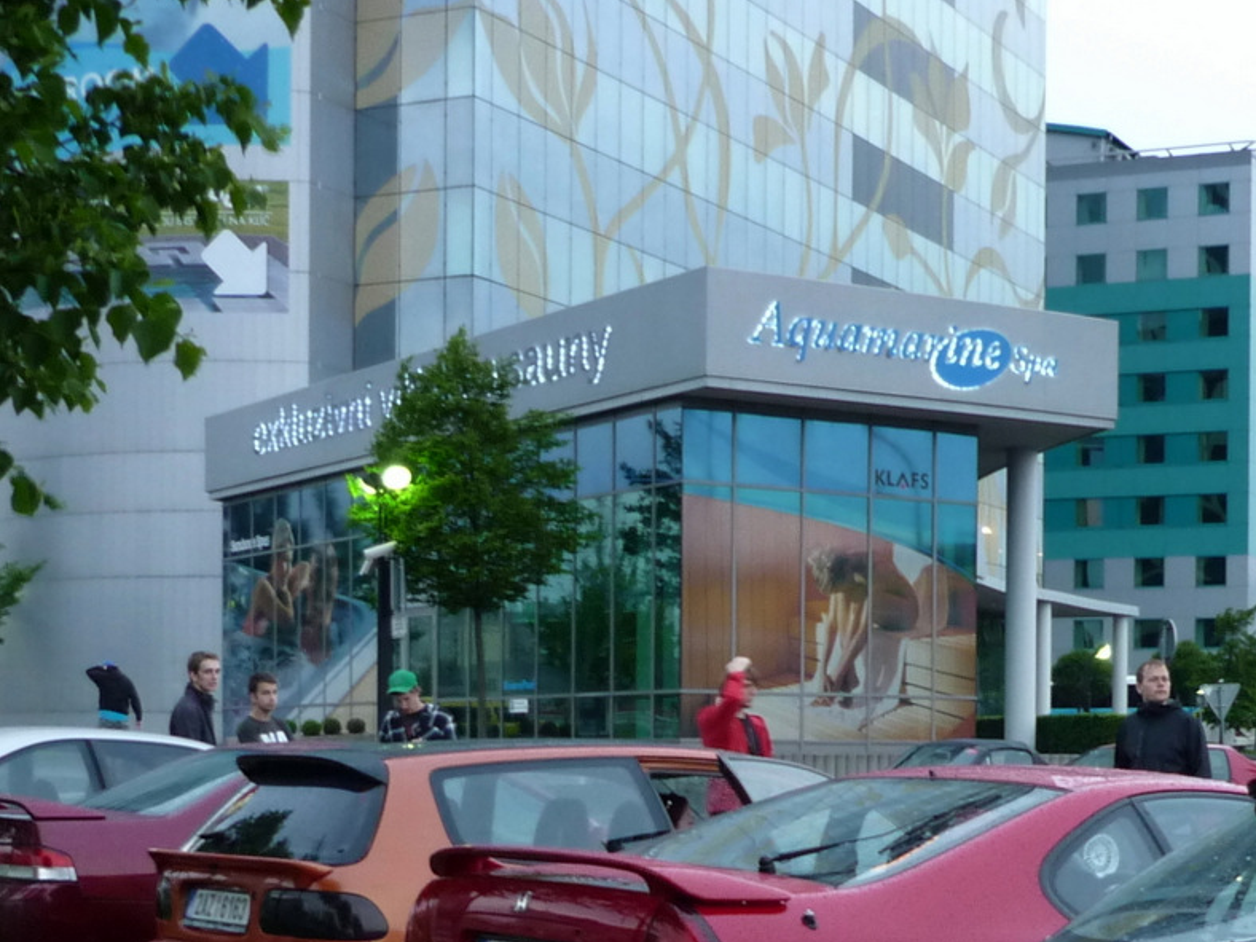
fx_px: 2431
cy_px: 862
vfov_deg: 21.4
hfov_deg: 28.8
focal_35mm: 67
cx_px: 803
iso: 200
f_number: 2.8
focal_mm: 5.5
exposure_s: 1/13
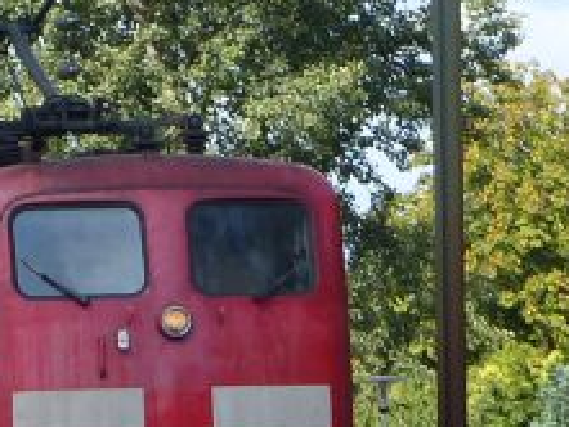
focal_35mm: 619
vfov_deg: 2.4
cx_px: -147
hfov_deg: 3.2
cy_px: 237
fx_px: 10180
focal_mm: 20.5
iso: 100
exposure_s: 1/640
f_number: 3.5
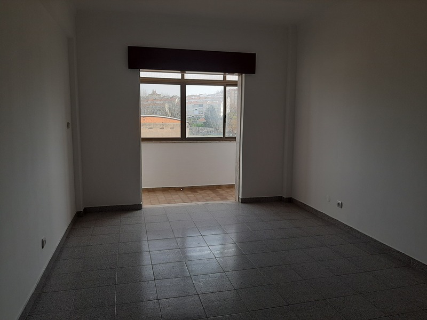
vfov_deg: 51.4
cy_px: 160
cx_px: 214
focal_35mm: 27
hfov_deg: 65.3
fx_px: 333
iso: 40
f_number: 1.7
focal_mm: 3.93
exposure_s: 1/233
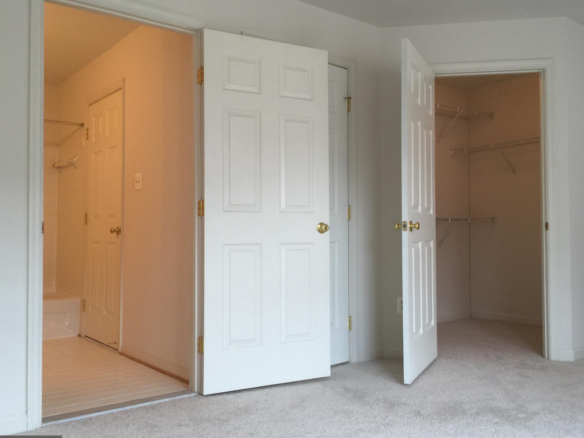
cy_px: 220
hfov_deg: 56.8
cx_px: 306
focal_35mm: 32
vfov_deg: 44.2
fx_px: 540
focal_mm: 4.15
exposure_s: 1/40
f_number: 2.2
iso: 32
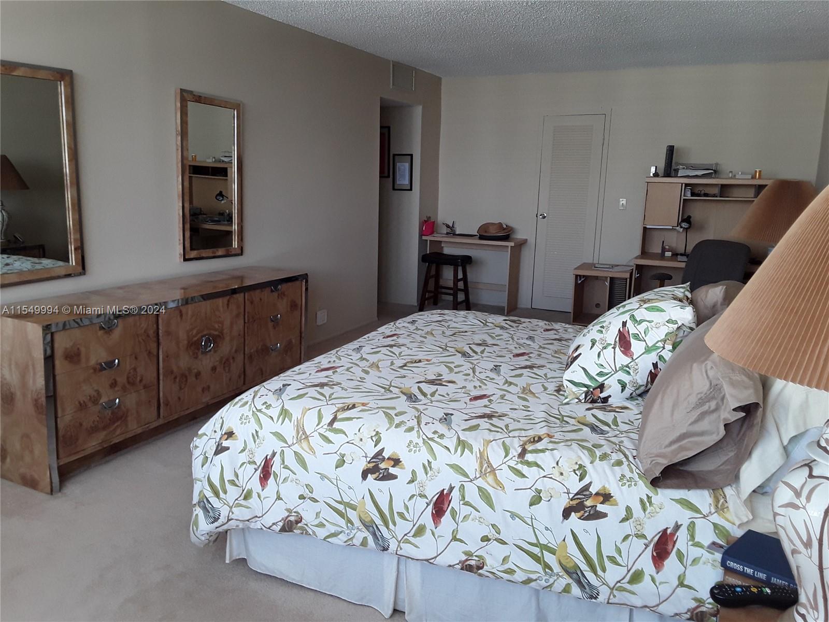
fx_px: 647
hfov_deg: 65.3
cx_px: 414
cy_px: 311
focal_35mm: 27
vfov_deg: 51.4
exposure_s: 1/40
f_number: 1.9
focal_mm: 2.91
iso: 40
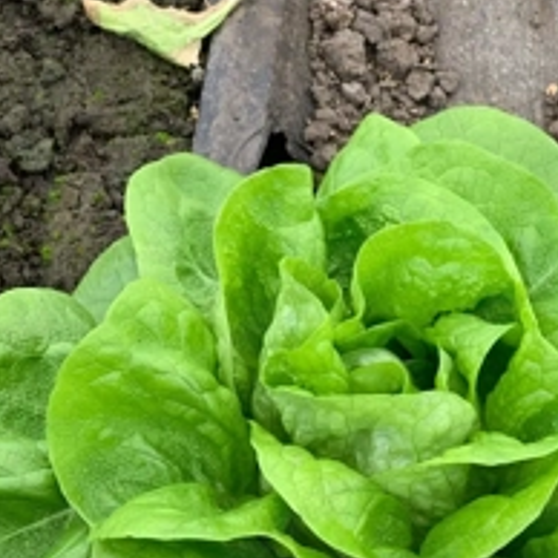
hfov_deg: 18.2
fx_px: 1733
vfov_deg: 17.9
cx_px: 371
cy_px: 541
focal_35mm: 95
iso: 64
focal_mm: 6
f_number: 2.4
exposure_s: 1/122
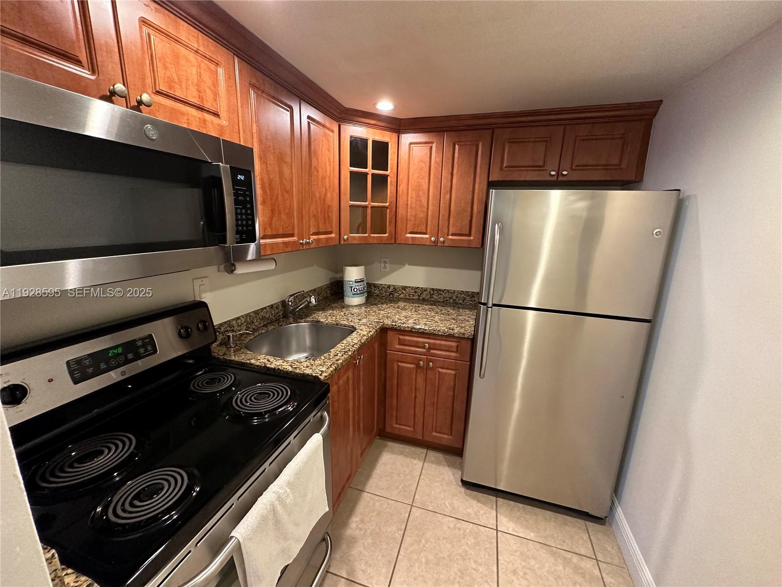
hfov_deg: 102.1
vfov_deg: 85.7
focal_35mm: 14
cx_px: 391
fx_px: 316
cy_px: 294
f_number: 2.2
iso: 320
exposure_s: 1/60
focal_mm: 2.22
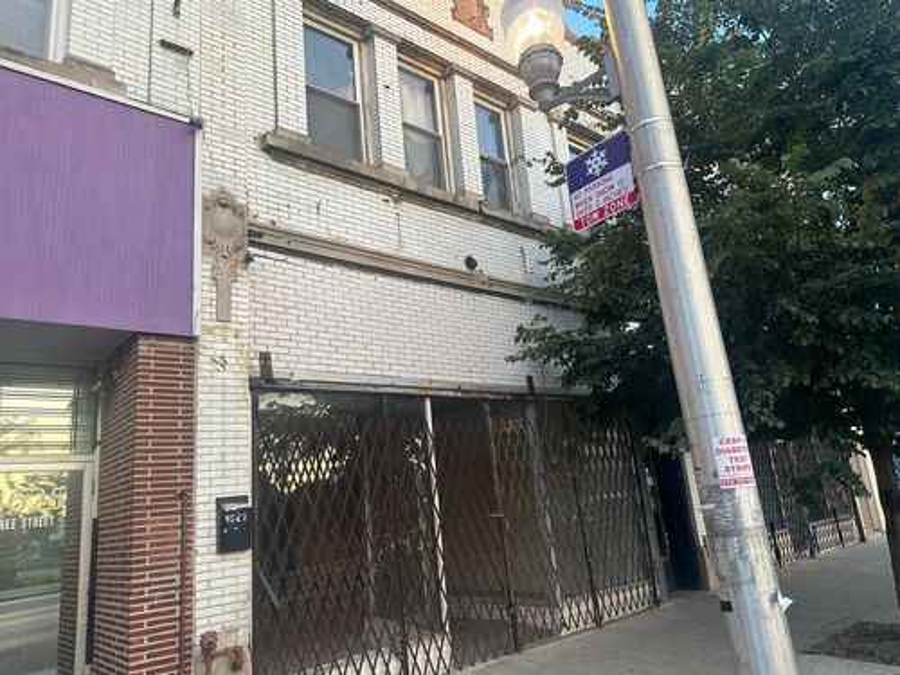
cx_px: 450
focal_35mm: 24
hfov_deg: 71.6
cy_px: 338
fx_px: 624
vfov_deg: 56.8
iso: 64
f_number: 1.78
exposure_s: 1/216
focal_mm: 6.86
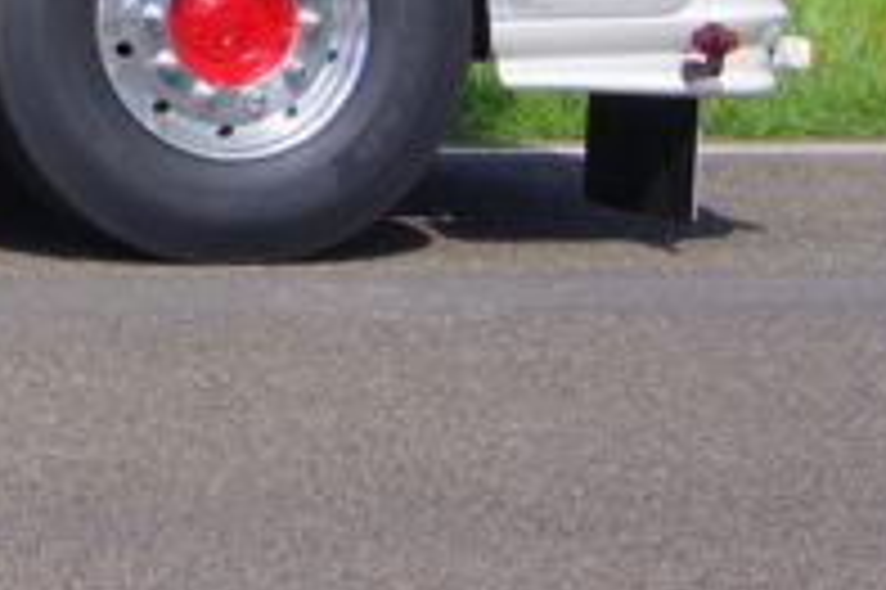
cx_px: -1138
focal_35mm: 187
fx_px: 4598
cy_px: -561
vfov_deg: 7.1
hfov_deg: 9.9
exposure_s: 1/250
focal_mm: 24
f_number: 7.1
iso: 200
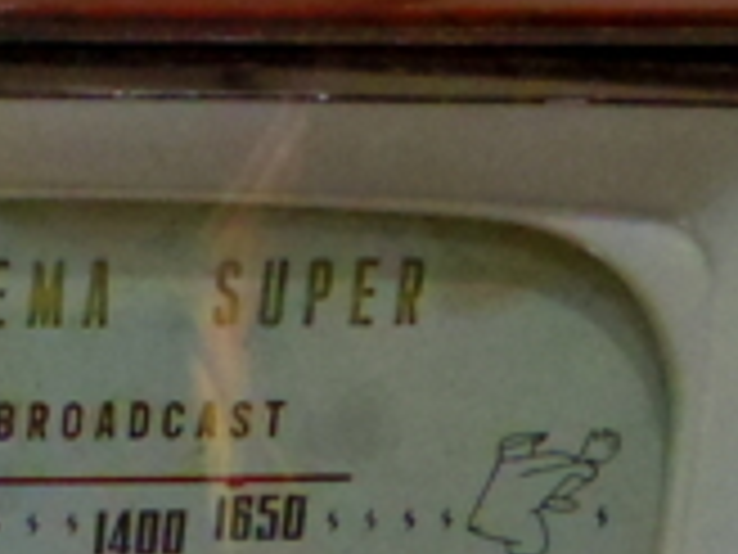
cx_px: -432
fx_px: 4520
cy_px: 1018
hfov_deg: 9.1
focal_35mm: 212
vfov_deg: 6.8
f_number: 3.2
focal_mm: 7.5
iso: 1600
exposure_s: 1/50
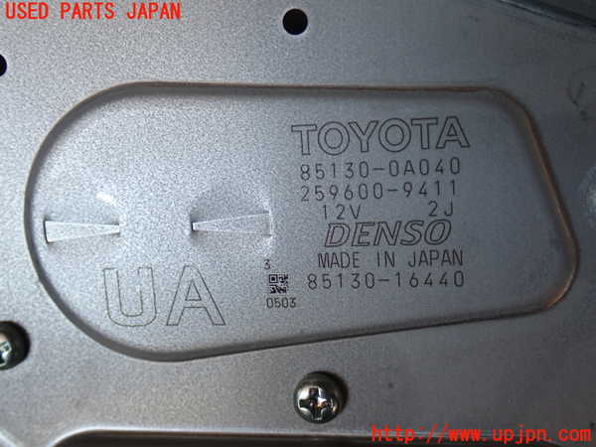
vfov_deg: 29.1
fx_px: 861
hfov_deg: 38.2
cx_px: 298
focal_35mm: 50
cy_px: 224
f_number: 3.2
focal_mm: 9.01
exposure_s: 1/80
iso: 200
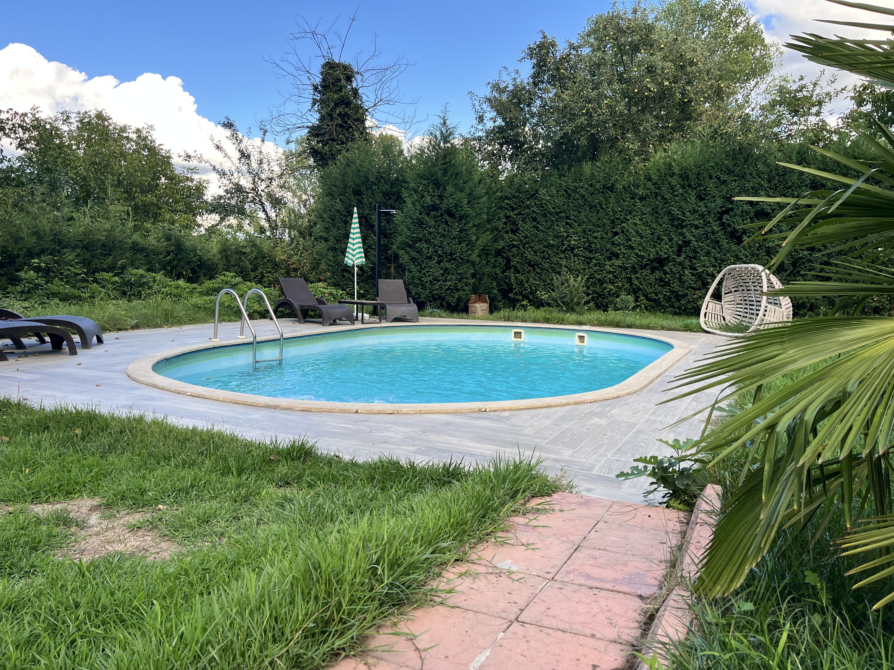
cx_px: 447
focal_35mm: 26
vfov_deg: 53.1
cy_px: 335
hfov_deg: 67.3
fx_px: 671
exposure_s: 1/571
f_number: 1.6
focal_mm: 5.1
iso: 50
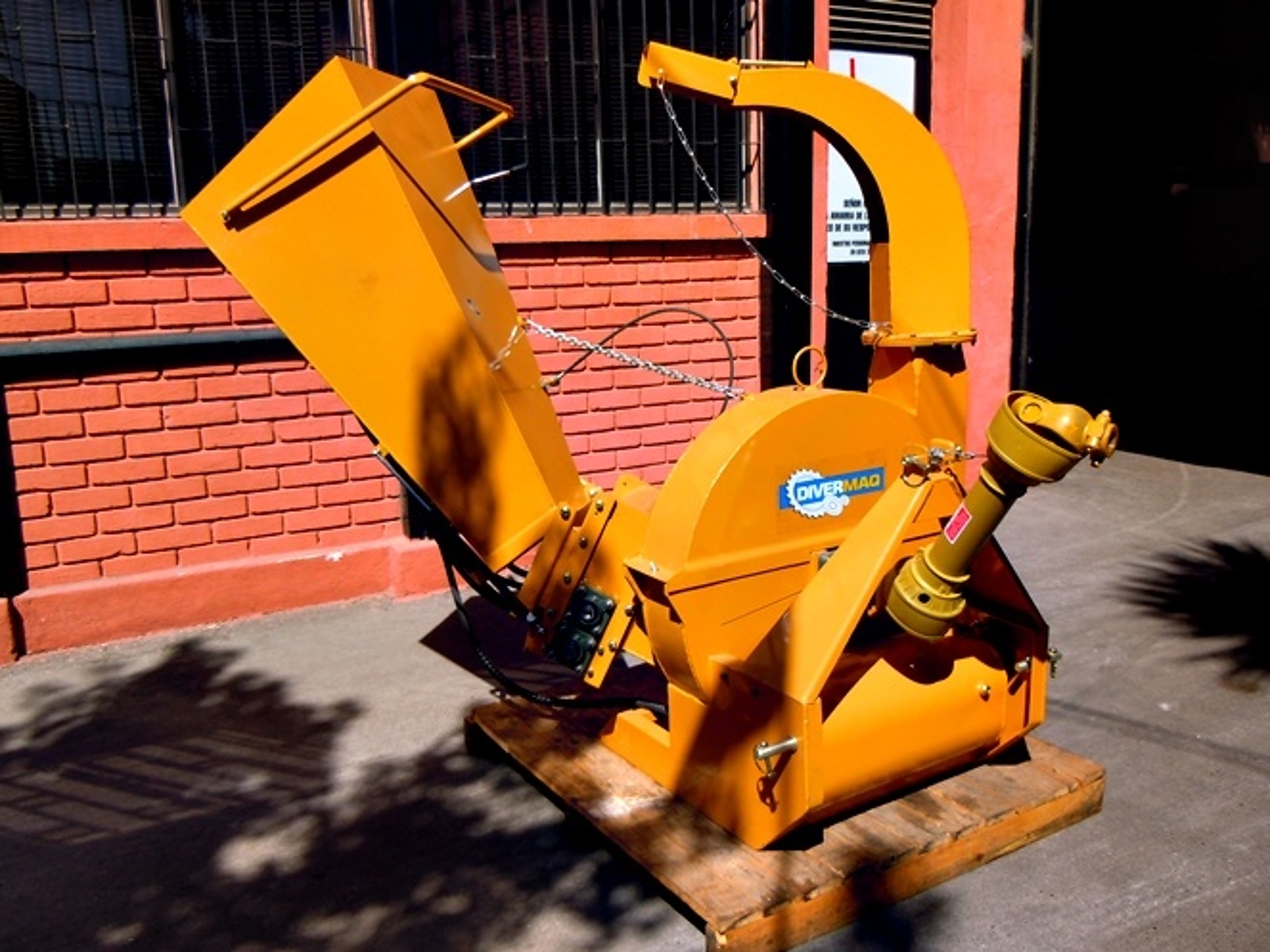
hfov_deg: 60.0
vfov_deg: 46.8
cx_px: 635
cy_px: 476
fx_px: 1100
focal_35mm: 30
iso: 100
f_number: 7
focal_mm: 5.4
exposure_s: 1/320
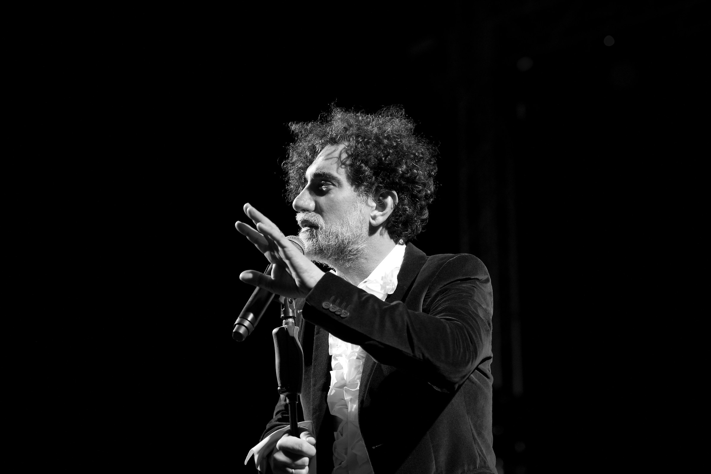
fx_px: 1817
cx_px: 356
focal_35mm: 92
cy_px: 237
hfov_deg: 22.1
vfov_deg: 14.9
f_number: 3.2
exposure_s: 1/320
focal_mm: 92
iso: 3200
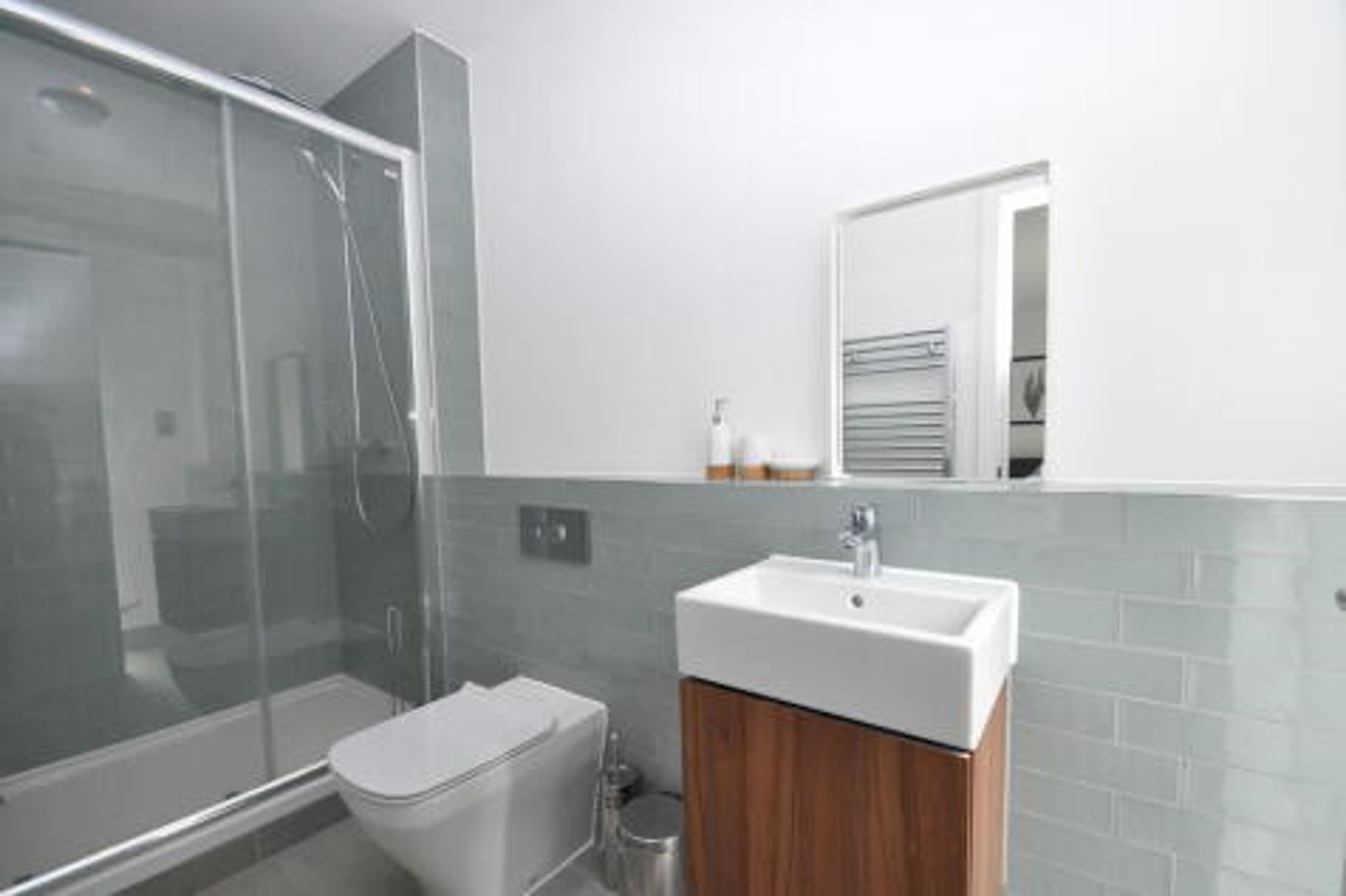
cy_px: 448
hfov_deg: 100.4
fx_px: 561
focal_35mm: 15
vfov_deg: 77.3
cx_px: 673
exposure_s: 1/125
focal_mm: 10
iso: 360
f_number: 5.6
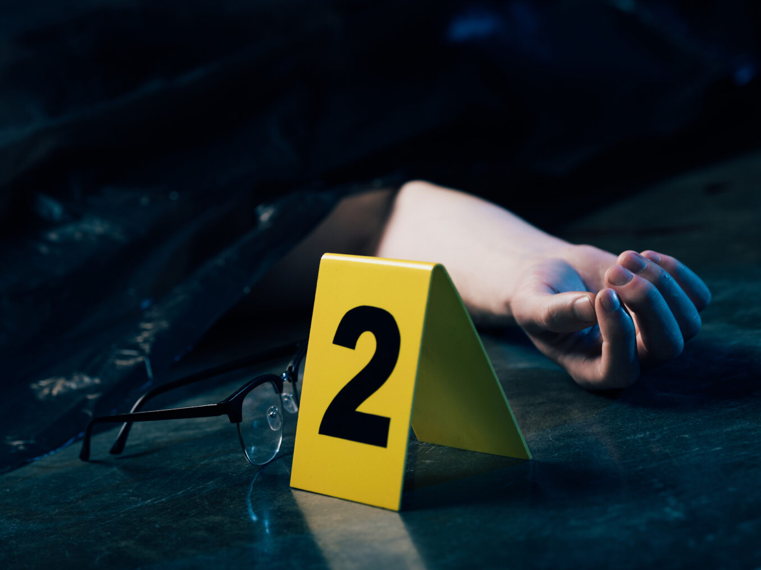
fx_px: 2506
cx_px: 372
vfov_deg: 13.0
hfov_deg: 17.3
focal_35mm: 114
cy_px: 286
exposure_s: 1/200
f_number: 5
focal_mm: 105
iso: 100
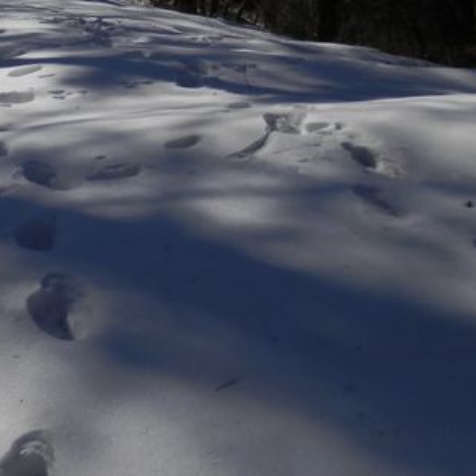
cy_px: 44
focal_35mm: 58
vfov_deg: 28.4
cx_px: 69
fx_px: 902
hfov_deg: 28.6
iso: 80
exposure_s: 1/400
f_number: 8.7
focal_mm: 4.5
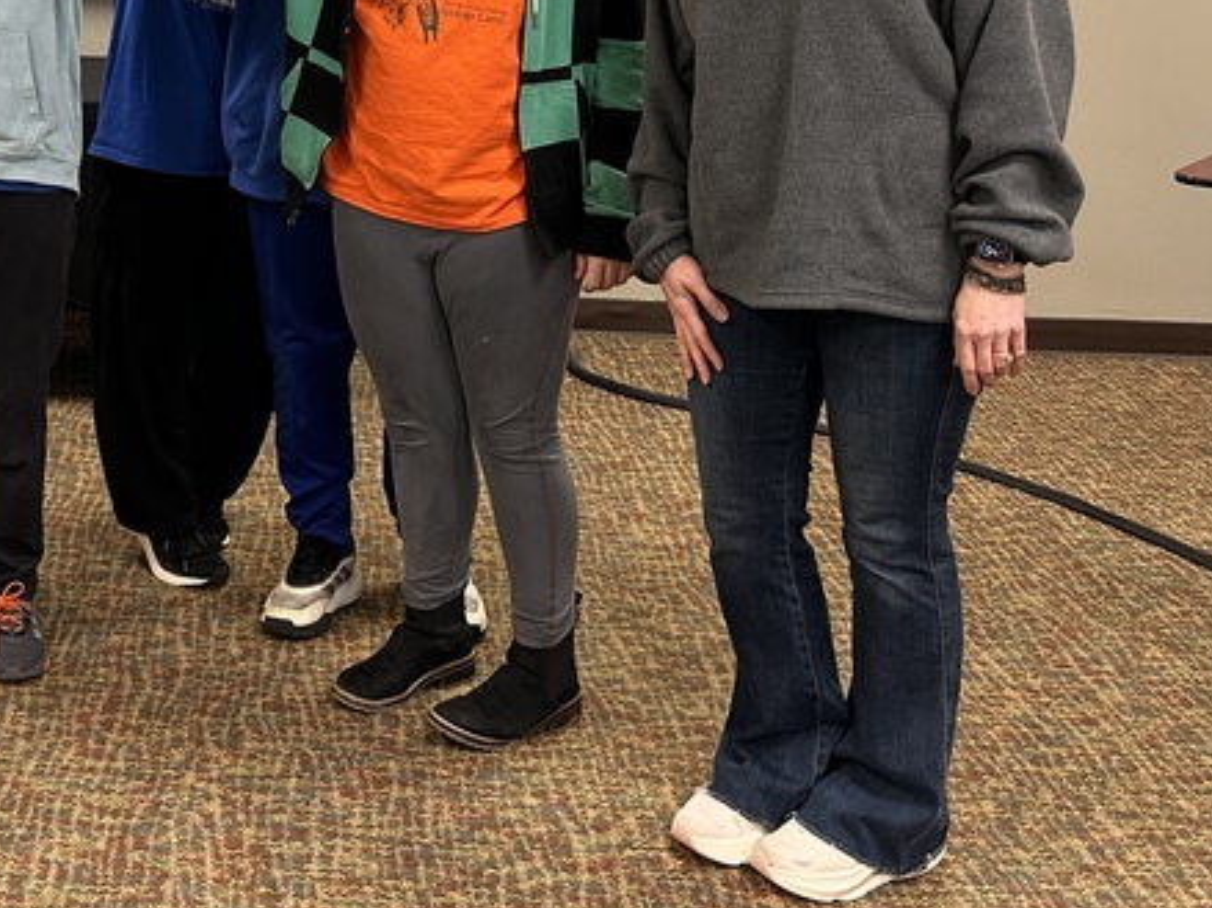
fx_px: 1960
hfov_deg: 33.0
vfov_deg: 24.8
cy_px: -8
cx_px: 185
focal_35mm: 56
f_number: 1.78
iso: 160
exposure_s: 1/60
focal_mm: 6.86
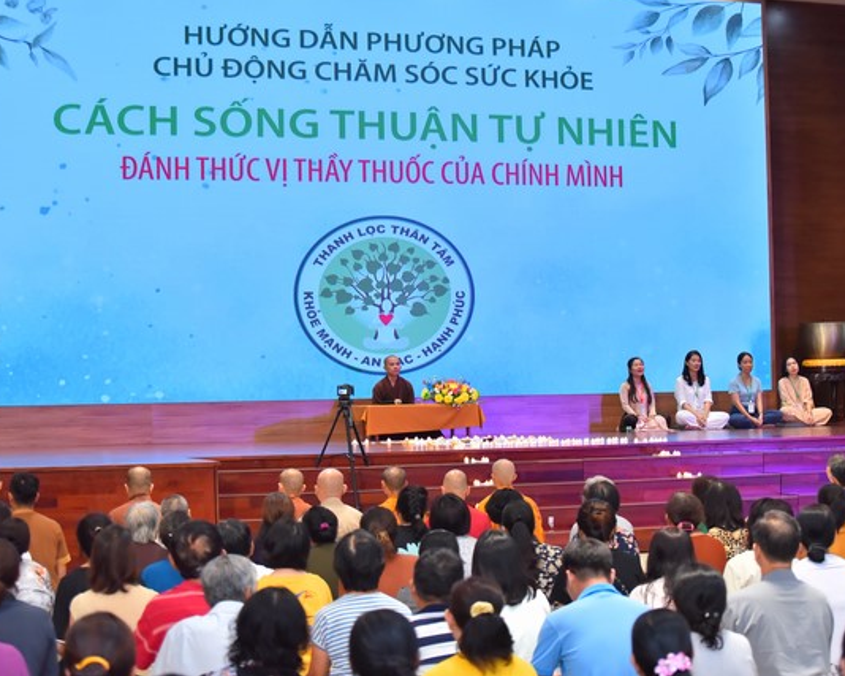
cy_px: 335
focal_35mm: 80
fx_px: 2000
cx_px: 465
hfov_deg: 23.8
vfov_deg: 19.2
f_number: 4.5
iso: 2000
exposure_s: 1/160
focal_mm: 70
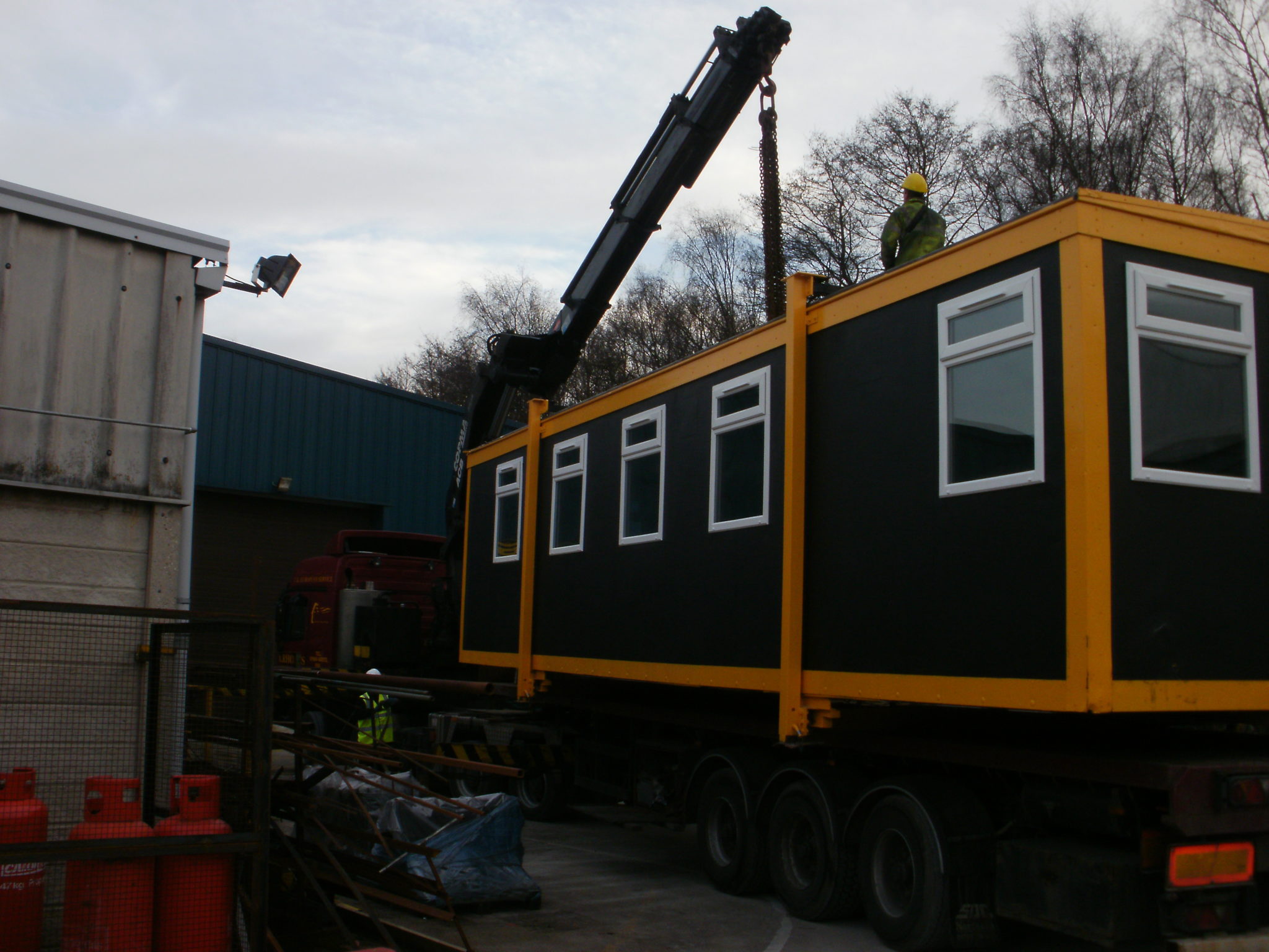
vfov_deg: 39.7
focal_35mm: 36
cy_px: 476
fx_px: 1320
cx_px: 634
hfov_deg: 51.4
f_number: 5.6
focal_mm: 6.3
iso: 100
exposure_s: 1/80
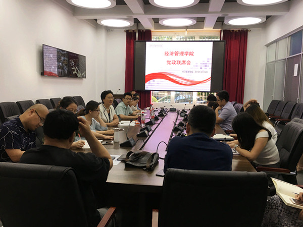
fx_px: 254
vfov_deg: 48.2
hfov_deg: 61.7
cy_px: 114
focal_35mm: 29
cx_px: 152
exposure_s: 1/33
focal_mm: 4.15
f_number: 2.2
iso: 25
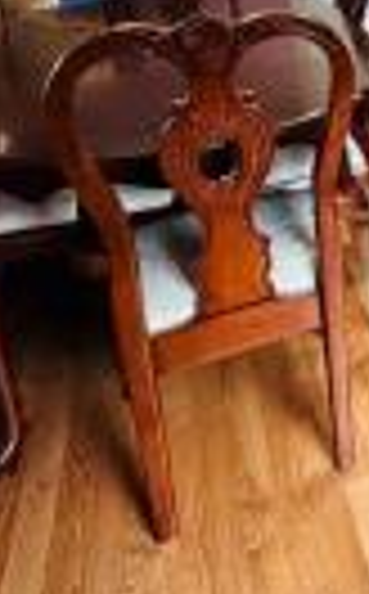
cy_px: 0
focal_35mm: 45
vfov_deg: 39.2
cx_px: 639
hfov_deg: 20.9
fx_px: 727
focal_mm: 2.22
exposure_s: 1/60
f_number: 2.2
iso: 320
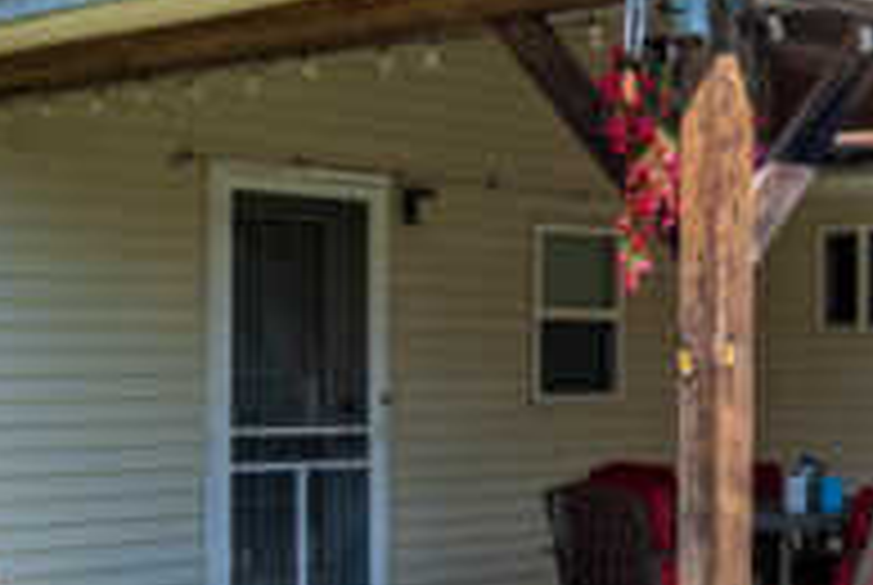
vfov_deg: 17.3
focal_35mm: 79
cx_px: 734
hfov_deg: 25.1
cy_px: 250
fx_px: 1919
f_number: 8
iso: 100
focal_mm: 10
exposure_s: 1/250
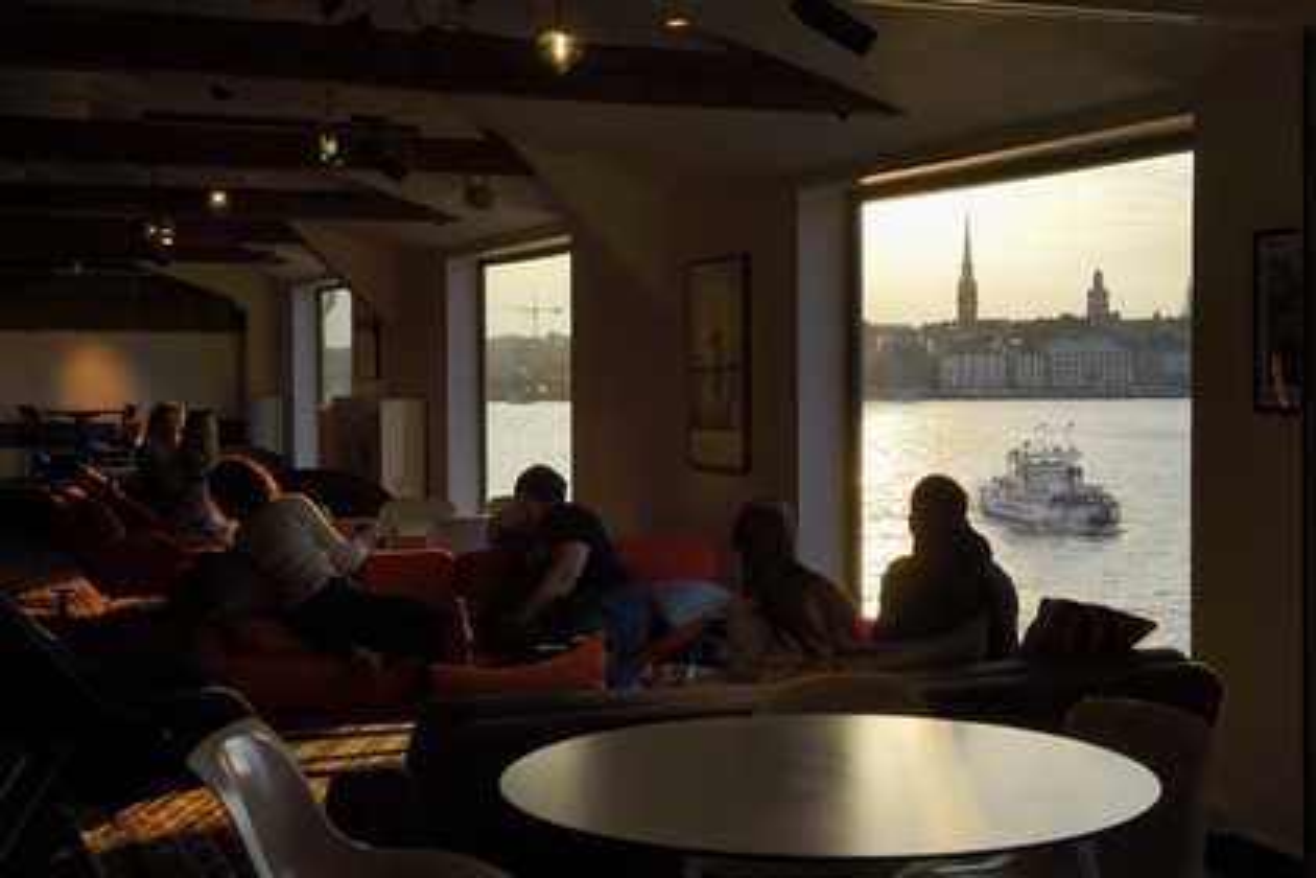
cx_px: 658
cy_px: 439
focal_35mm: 45
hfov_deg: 43.6
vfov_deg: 29.9
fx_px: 1645
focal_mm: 45
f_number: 10
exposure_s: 1/250
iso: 400
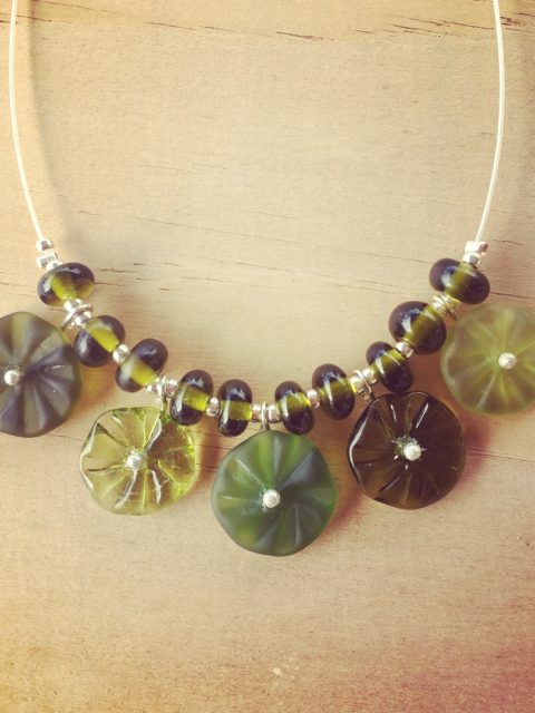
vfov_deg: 47.9
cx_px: 268
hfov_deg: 36.8
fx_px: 804
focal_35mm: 39
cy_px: 356
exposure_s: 1/316
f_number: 2.2
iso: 32
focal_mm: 4.15
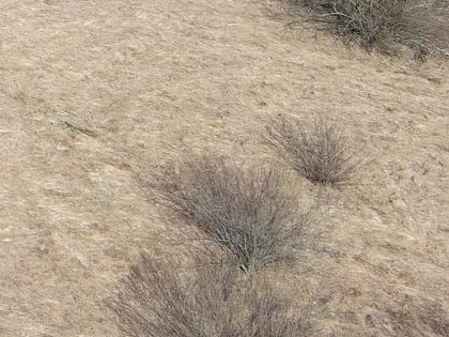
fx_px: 1764
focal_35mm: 136
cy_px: -223
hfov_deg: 11.8
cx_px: -639
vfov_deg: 10.4
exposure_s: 1/955
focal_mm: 10.57
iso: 100
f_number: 2.8
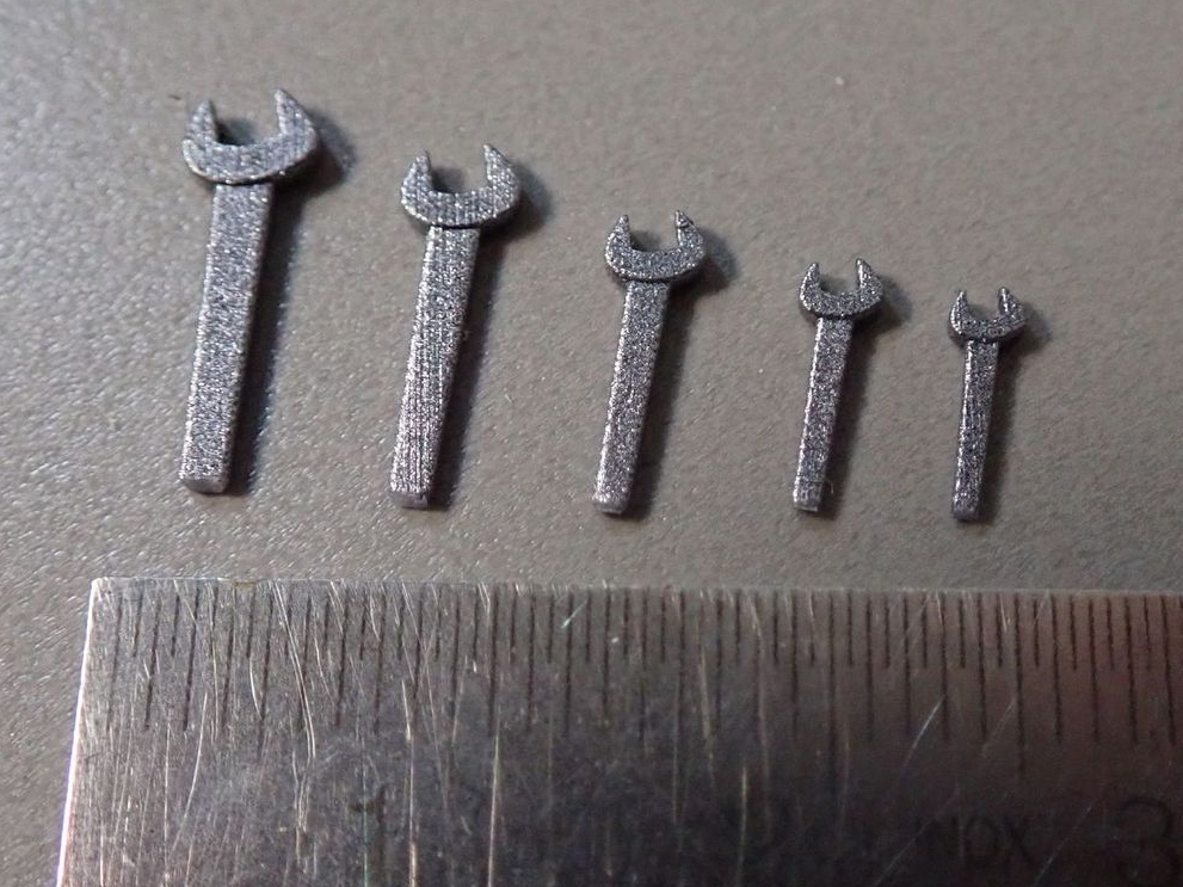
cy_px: 454
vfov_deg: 45.4
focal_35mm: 31
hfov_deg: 58.4
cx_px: 604
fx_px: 1059
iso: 800
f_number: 2.3
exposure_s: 1/125
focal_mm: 5.5
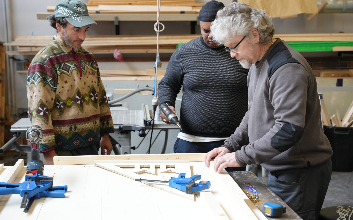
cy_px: 101
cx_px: 175
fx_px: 519
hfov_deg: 37.6
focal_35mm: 54
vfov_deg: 24.0
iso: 2500
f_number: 4
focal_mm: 51.9
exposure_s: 1/160
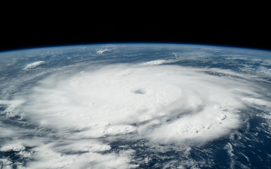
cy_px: 87
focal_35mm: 47
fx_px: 347
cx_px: 135
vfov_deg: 27.4
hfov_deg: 42.6
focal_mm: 46
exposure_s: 1/1600
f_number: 13
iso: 640
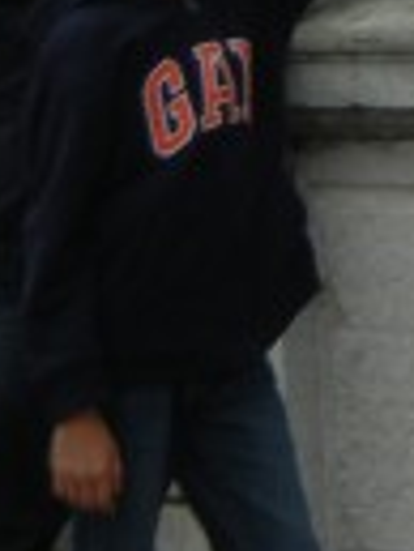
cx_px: 478
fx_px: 2834
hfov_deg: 8.3
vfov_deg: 10.7
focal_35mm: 178
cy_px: -299
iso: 160
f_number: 7
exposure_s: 1/407
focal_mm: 5.4
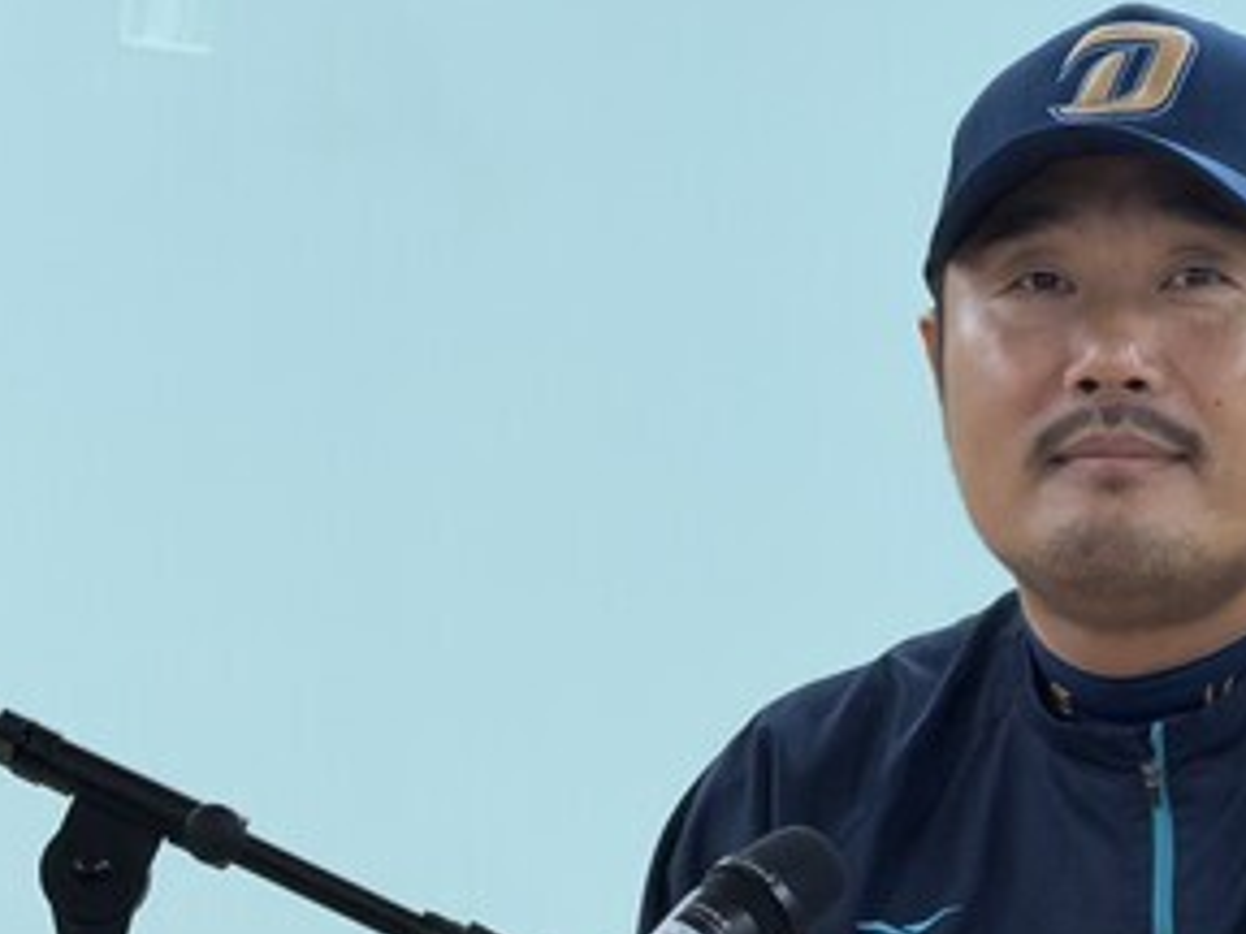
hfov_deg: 4.8
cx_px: 995
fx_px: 15010
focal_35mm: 417
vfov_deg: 3.6
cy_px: 653
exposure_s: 1/120
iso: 250
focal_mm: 16.89
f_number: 2.8
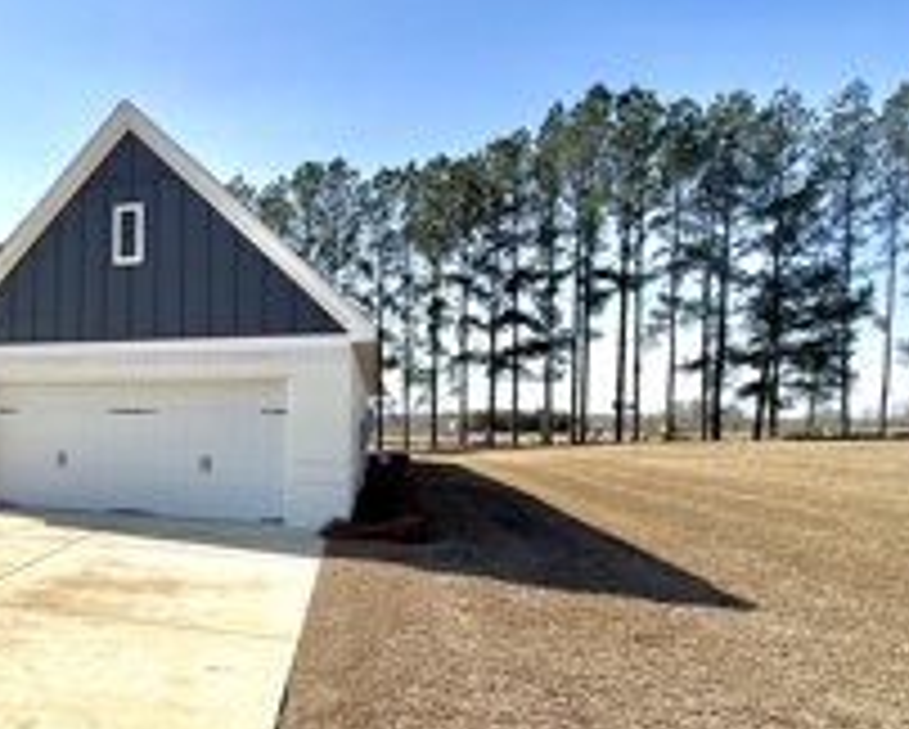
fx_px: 727
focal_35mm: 27
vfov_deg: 52.8
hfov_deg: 55.1
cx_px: 81
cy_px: 441
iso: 50
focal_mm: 2.22
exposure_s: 1/3891
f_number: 2.2
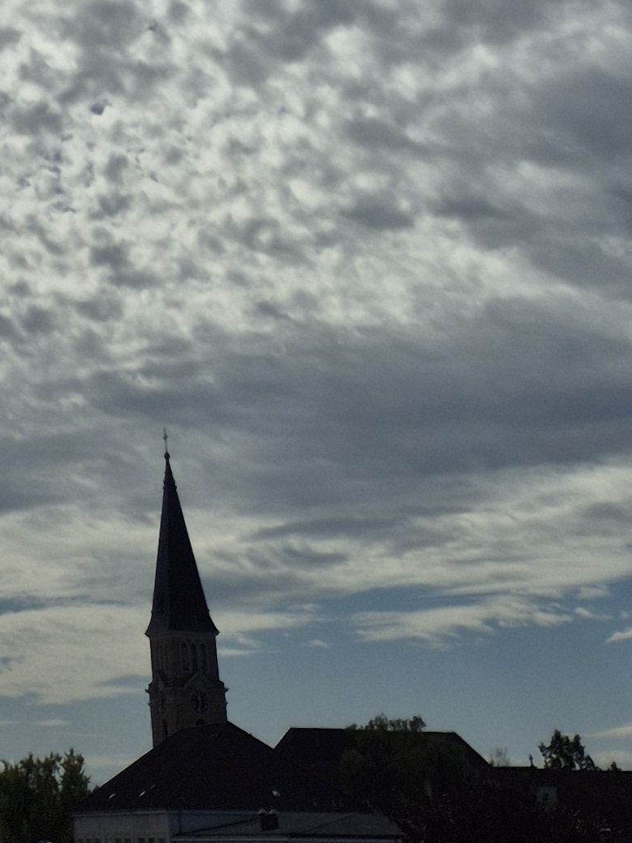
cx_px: -228
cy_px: -667
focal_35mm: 89
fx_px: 2167
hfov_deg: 15.6
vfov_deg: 17.8
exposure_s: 1/14688
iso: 25
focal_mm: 5.4
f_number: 1.8
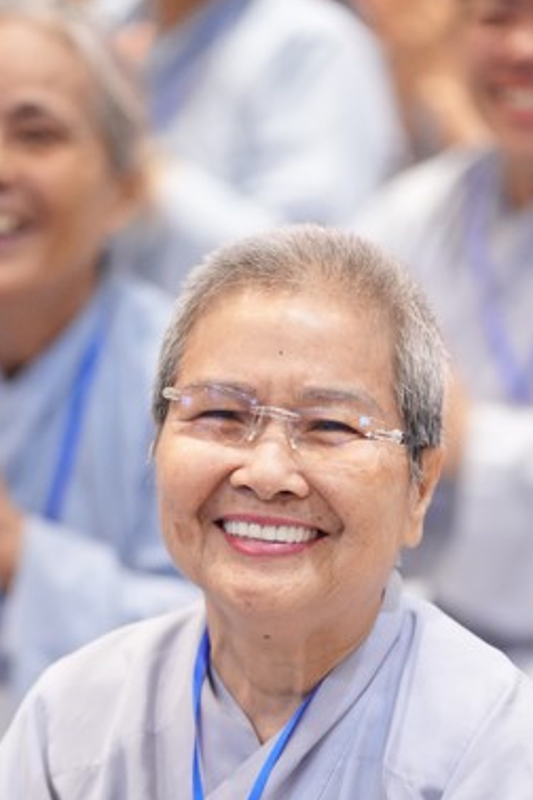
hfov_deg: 5.3
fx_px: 5729
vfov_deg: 8.0
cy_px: 646
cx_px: 276
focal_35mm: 258
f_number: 2.8
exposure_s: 1/320
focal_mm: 150
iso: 6400
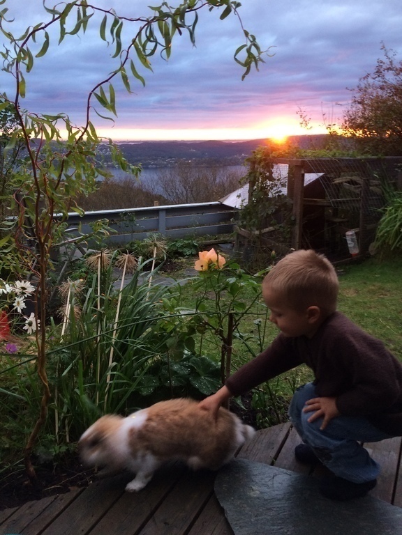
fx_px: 449
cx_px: 201
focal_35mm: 29
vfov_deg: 61.7
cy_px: 268
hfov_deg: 48.2
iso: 125
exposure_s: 1/33
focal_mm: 4.15
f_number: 2.2
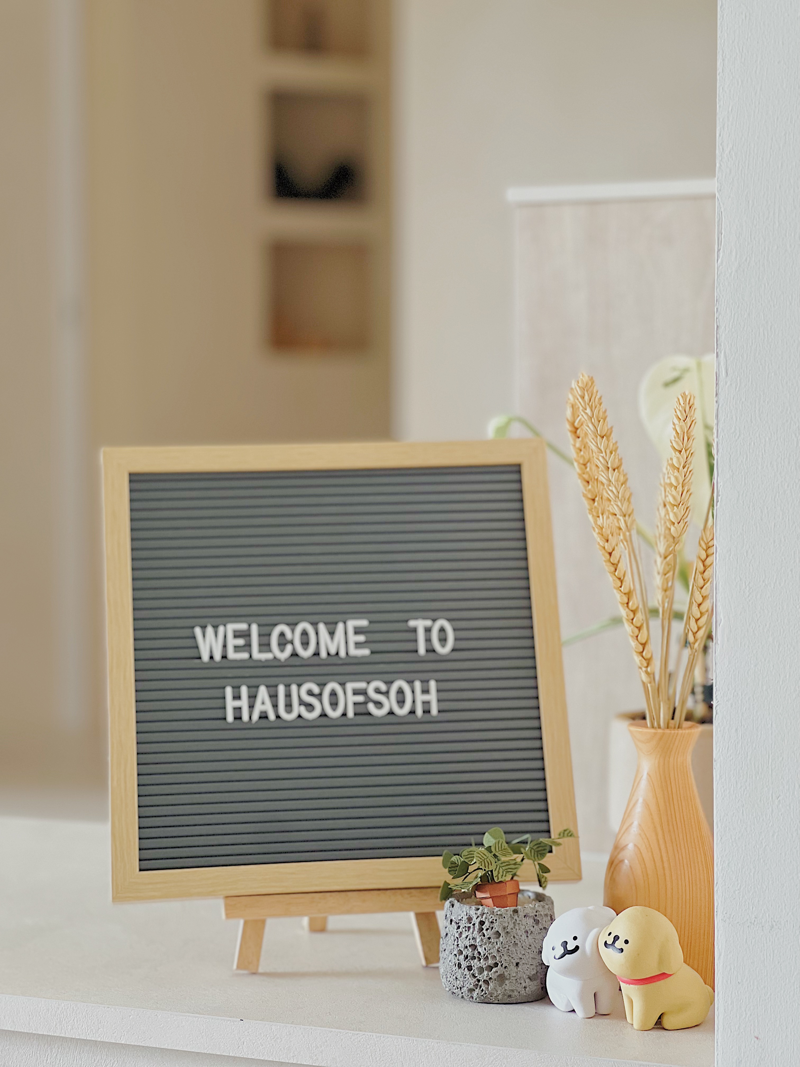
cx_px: 400
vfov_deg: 25.3
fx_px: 2373
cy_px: 534
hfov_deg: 19.1
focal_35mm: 77
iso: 160
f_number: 2.8
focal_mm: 9
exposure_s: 1/40
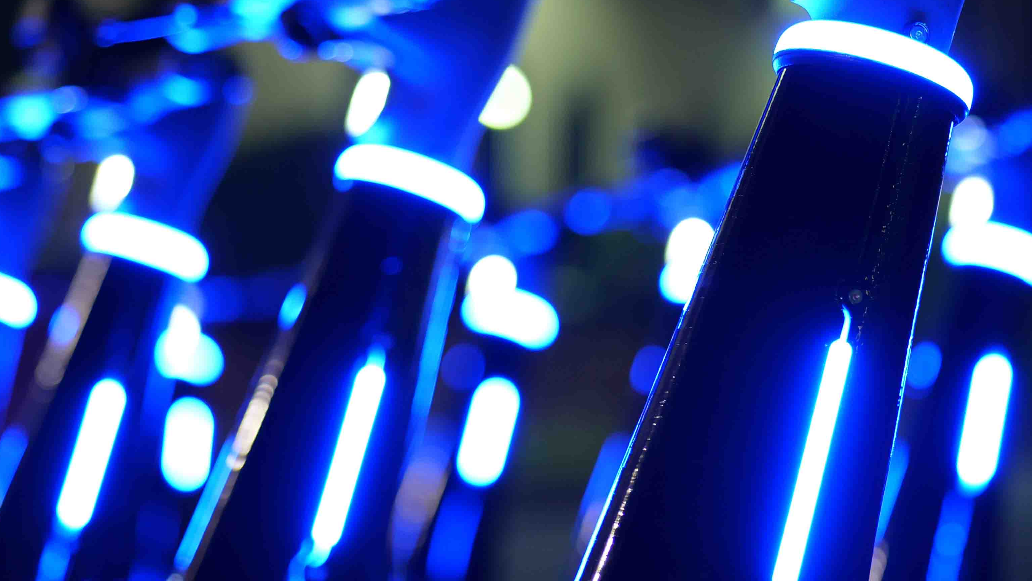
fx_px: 2791
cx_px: 609
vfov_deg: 11.8
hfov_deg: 20.9
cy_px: 60
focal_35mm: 102
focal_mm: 50
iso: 1250
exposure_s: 1/60
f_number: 1.8
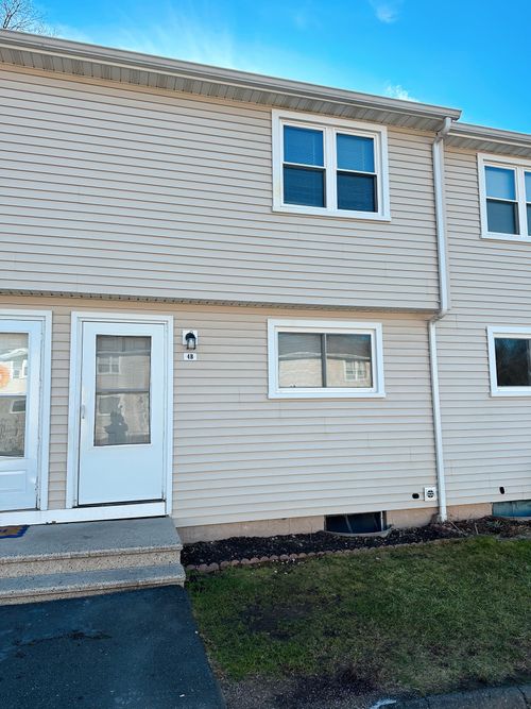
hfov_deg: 56.8
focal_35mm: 24
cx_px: 266
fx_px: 491
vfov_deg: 71.6
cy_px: 354
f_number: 1.78
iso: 80
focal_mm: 6.86
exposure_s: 1/1779
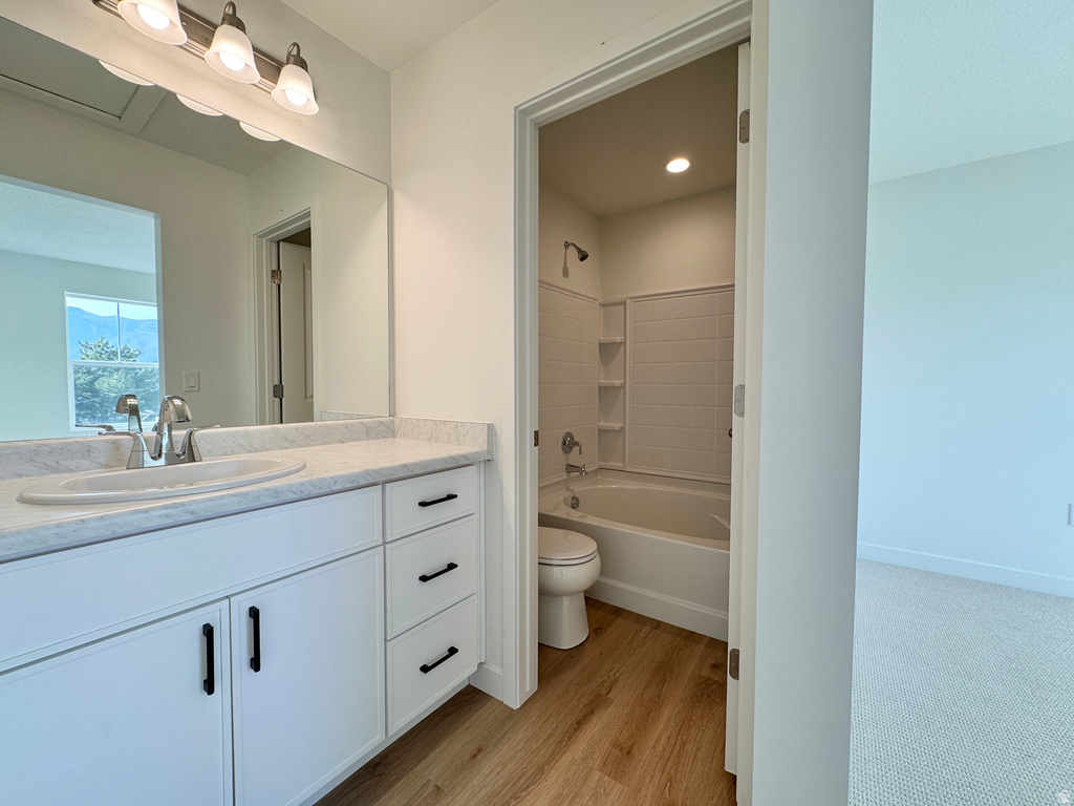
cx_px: 537
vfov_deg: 85.7
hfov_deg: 102.1
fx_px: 434
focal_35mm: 14
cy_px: 403
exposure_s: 1/120
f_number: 2.2
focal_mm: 2.22
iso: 64
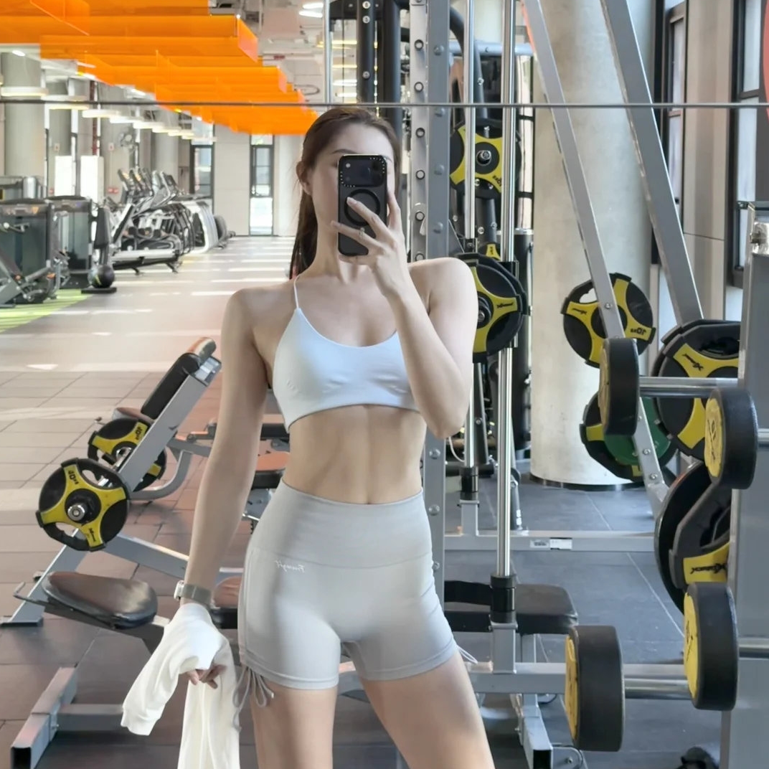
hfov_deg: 30.0
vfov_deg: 29.9
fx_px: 1433
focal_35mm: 57
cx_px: 382
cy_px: 265
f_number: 1.78
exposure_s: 1/60
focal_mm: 6.76
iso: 200
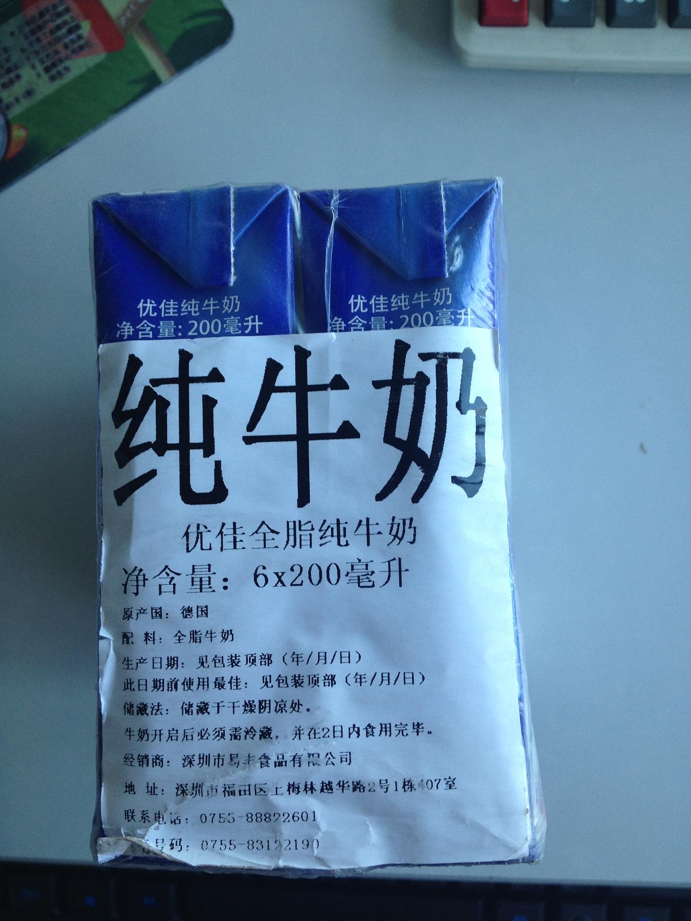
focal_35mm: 35
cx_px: 346
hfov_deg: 40.7
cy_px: 460
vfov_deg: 52.6
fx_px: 932
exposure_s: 1/60
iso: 50
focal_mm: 4.28
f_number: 2.4
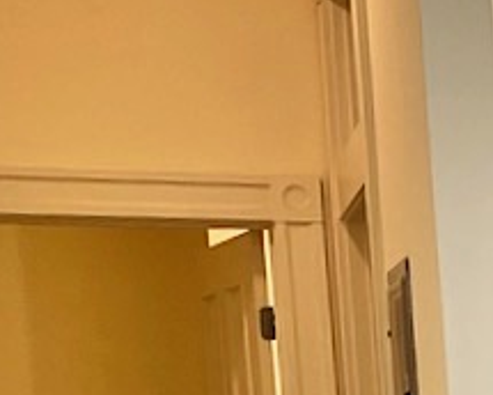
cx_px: 1091
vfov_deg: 12.3
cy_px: 632
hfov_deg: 13.2
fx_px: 1722
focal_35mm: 118
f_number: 1.8
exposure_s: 1/60
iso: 100
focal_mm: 4.25
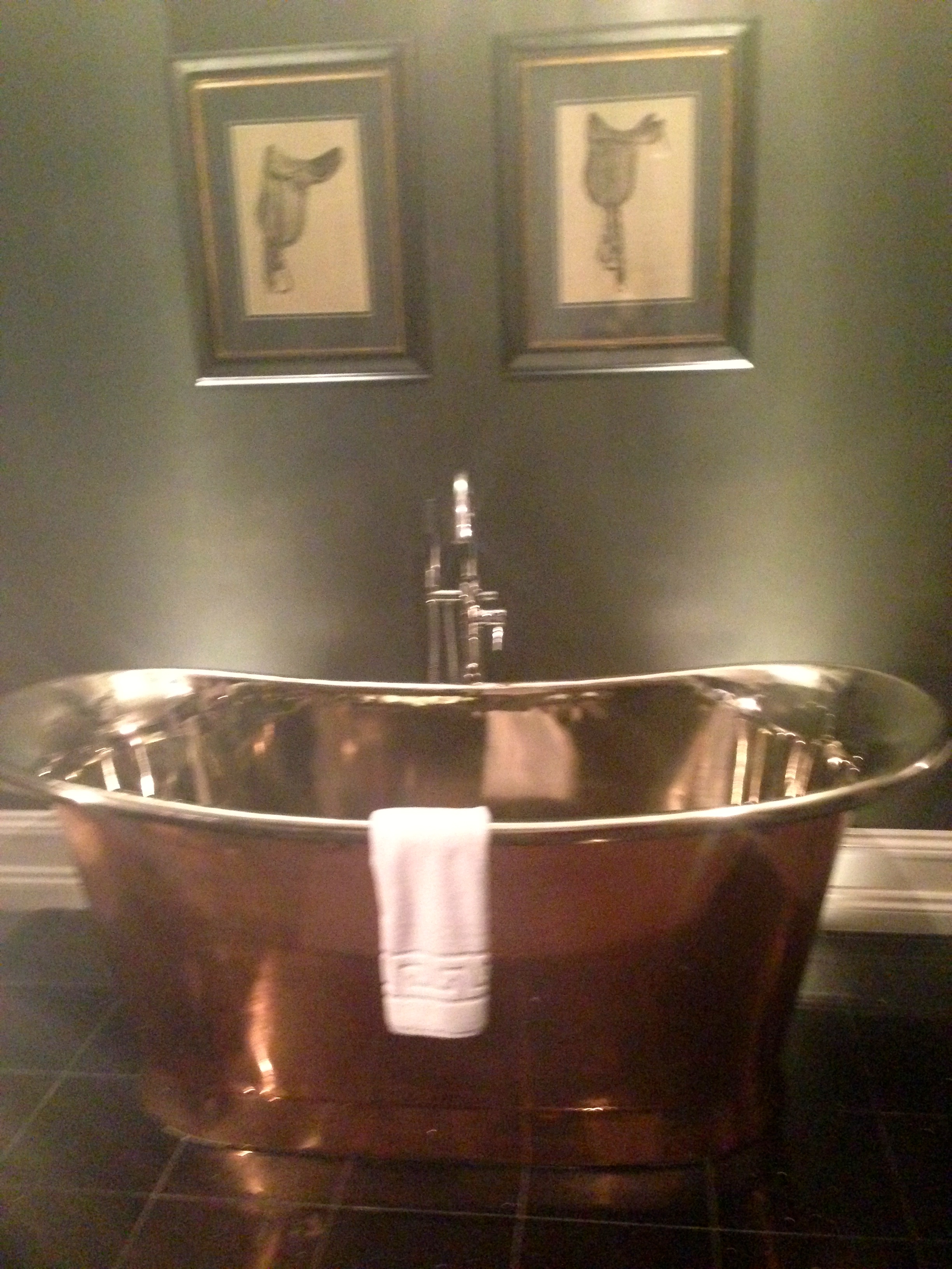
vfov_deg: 55.4
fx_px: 1210
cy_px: 634
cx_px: 476
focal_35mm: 33
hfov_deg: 42.9
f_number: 2.4
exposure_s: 1/15
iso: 640
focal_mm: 4.12
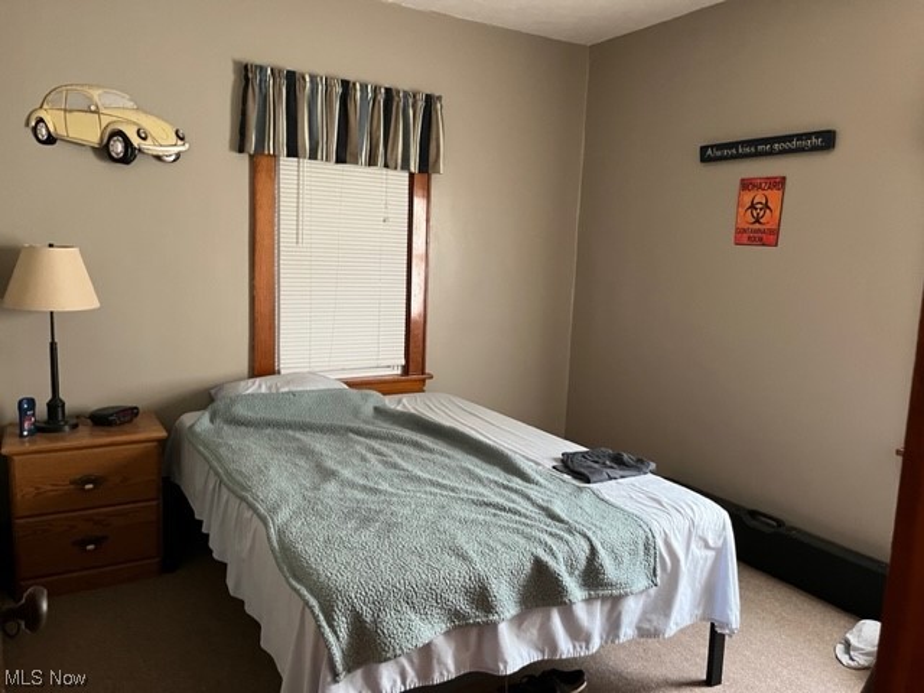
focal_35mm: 26
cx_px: 462
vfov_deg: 53.1
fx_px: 694
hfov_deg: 67.3
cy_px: 346
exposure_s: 1/47
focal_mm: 5.1
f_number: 1.6
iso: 500
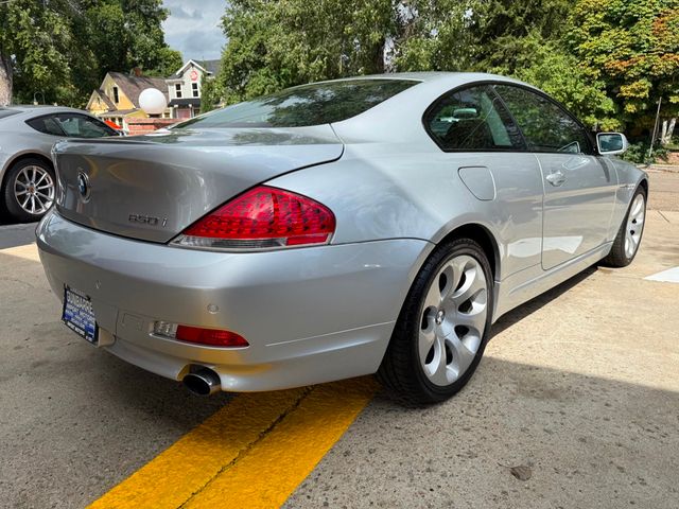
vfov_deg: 56.8
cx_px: 340
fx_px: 471
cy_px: 254
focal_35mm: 24
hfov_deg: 71.6
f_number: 1.78
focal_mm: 6.76
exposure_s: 1/3279
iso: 80
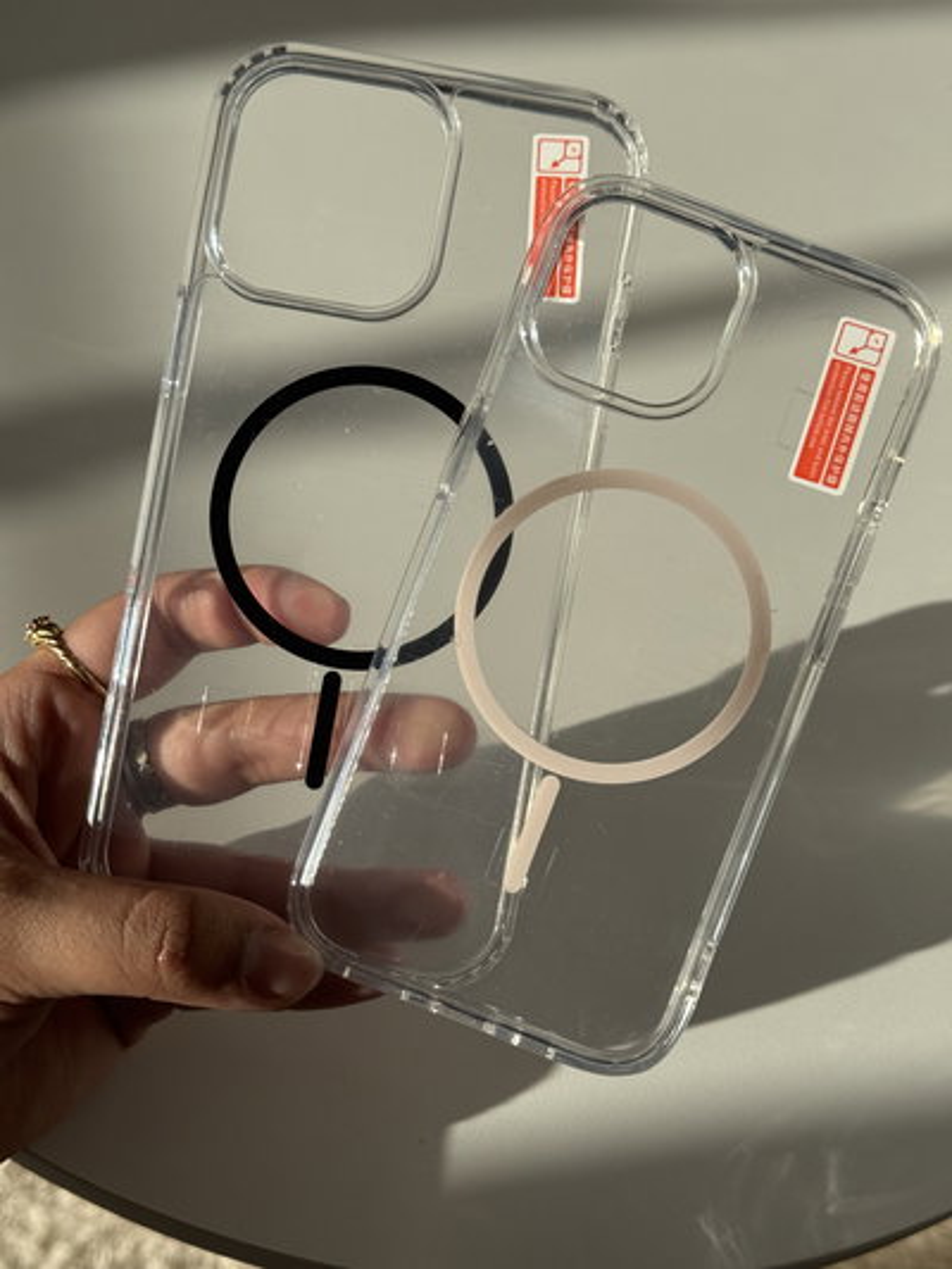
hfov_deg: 30.3
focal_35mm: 48
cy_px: 634
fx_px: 1759
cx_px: 476
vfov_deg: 39.6
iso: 64
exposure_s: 1/5376
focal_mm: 6.76
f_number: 1.78
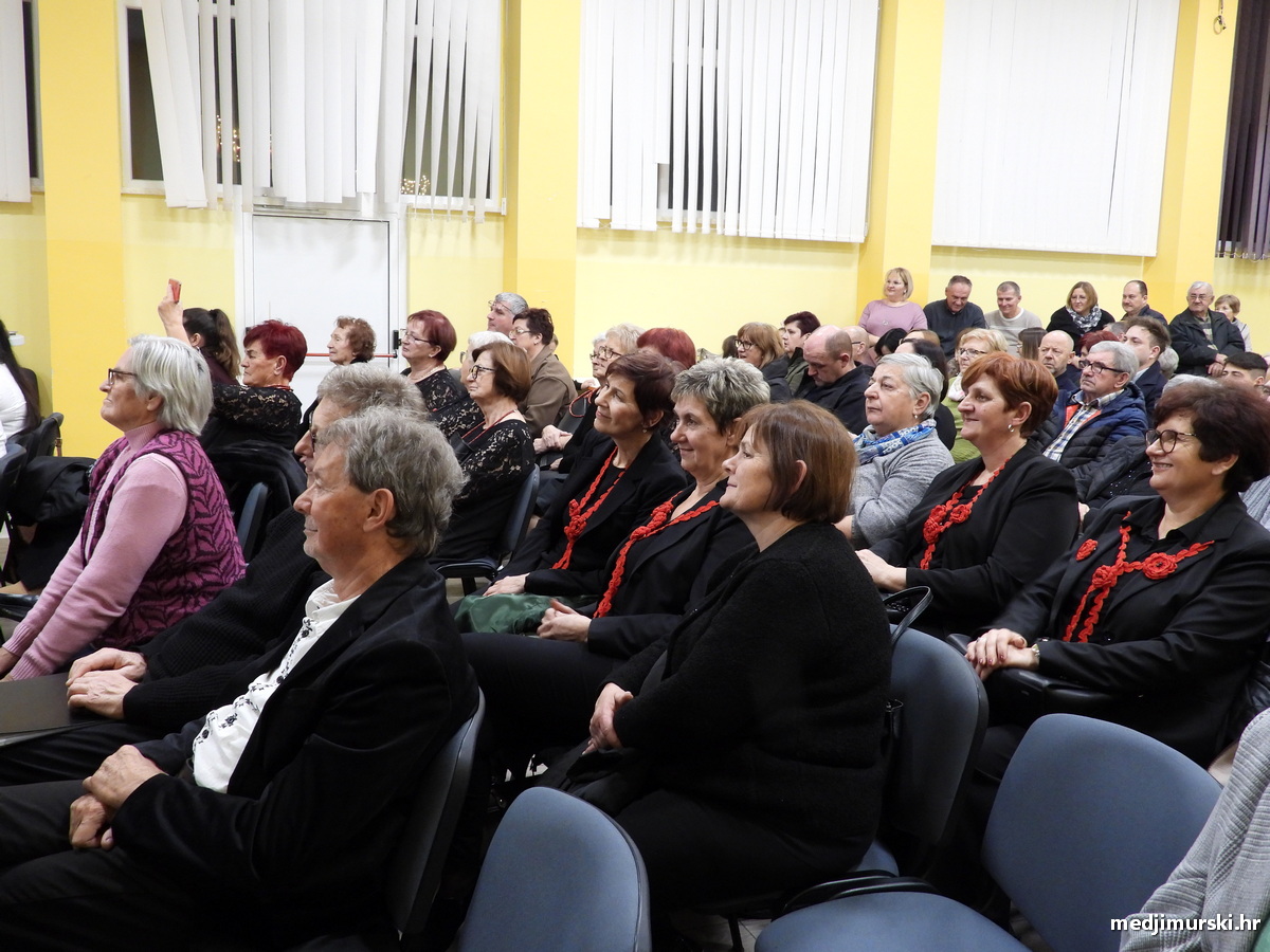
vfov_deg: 44.2
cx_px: 635
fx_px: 1174
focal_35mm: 32
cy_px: 476
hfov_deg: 56.8
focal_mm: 5.8
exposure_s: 1/20
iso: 400
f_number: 3.2
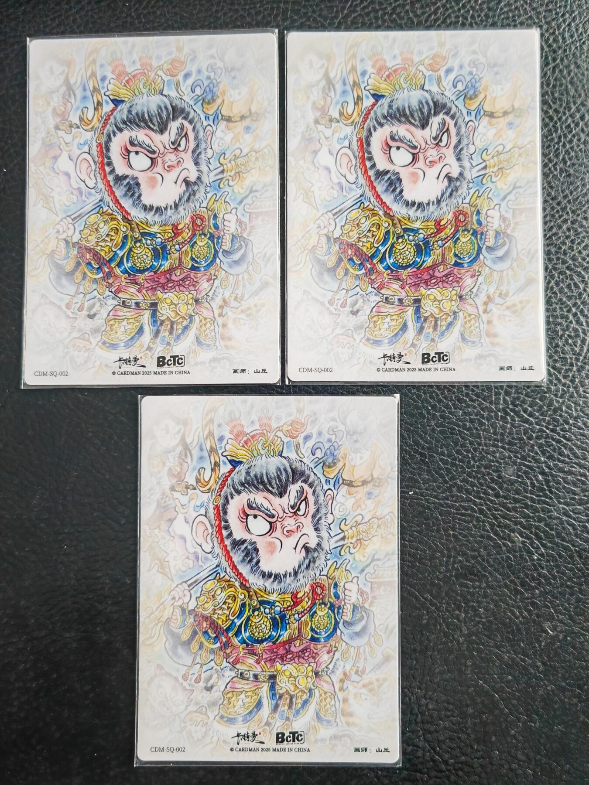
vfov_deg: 65.3
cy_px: 392
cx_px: 294
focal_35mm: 27
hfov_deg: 51.4
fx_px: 613
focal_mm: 5.53
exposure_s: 1/100
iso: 320
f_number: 1.8
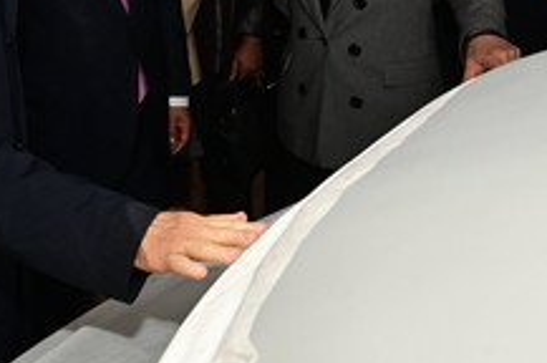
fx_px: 1092
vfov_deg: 18.3
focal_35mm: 72
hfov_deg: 28.1
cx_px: 237
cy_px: -8
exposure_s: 1/250
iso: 3200
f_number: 8
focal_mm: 26
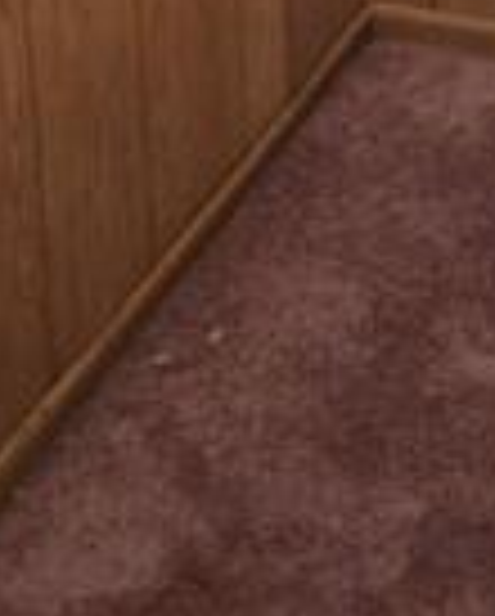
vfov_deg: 16.5
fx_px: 1791
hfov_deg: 15.5
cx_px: 490
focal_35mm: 98
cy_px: -477
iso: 1000
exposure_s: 1/60
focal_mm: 5.4
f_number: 1.8
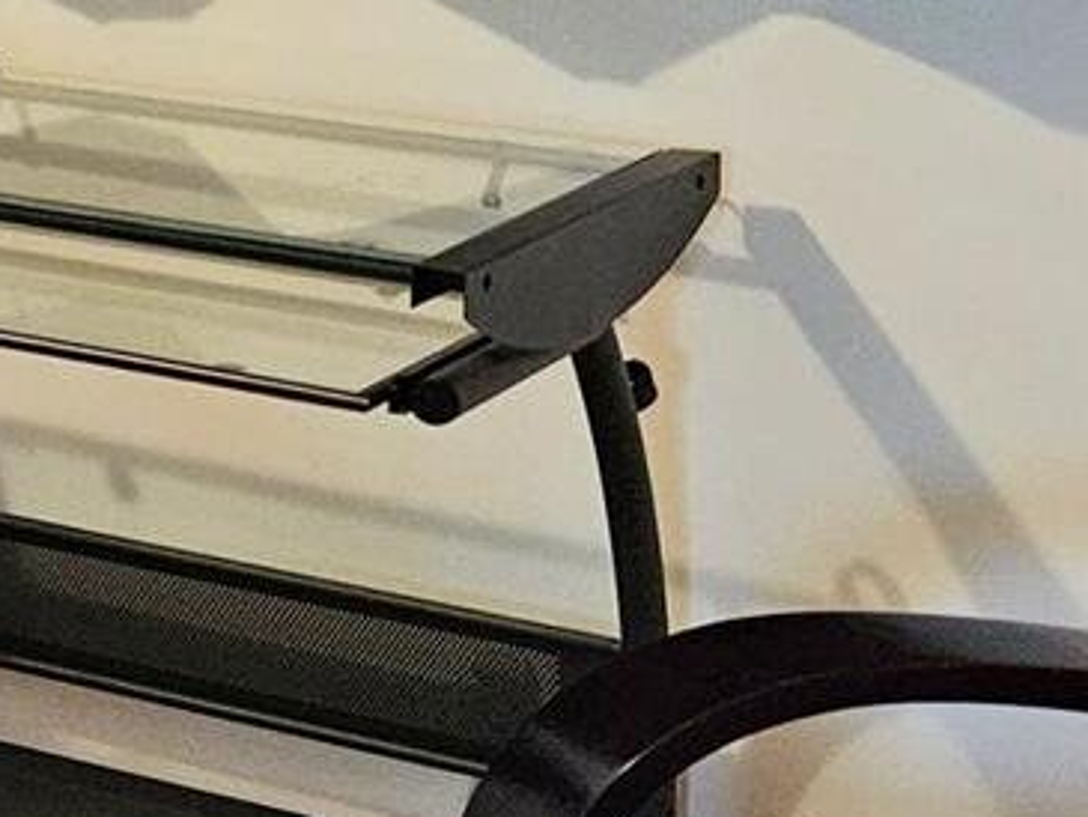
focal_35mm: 129
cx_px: -1702
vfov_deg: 11.3
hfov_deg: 11.8
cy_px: -95
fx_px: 4056
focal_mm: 5.4
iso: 640
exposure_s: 1/120
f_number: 1.8
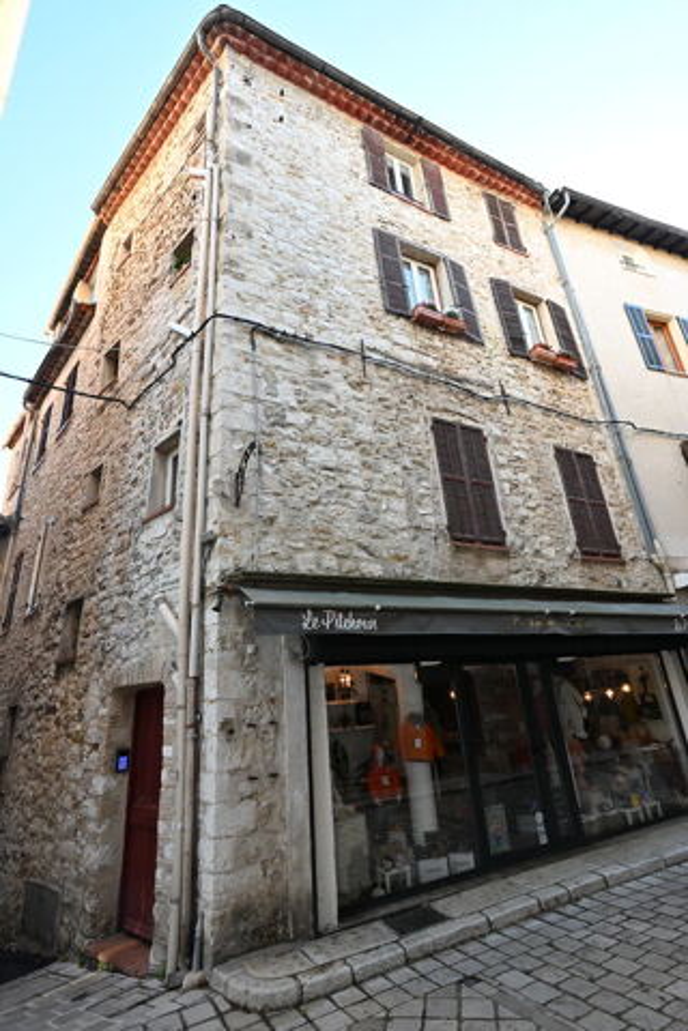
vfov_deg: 93.3
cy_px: 516
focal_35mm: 17
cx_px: 344
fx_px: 487
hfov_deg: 70.4
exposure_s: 1/200
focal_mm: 17
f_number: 10
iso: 2500
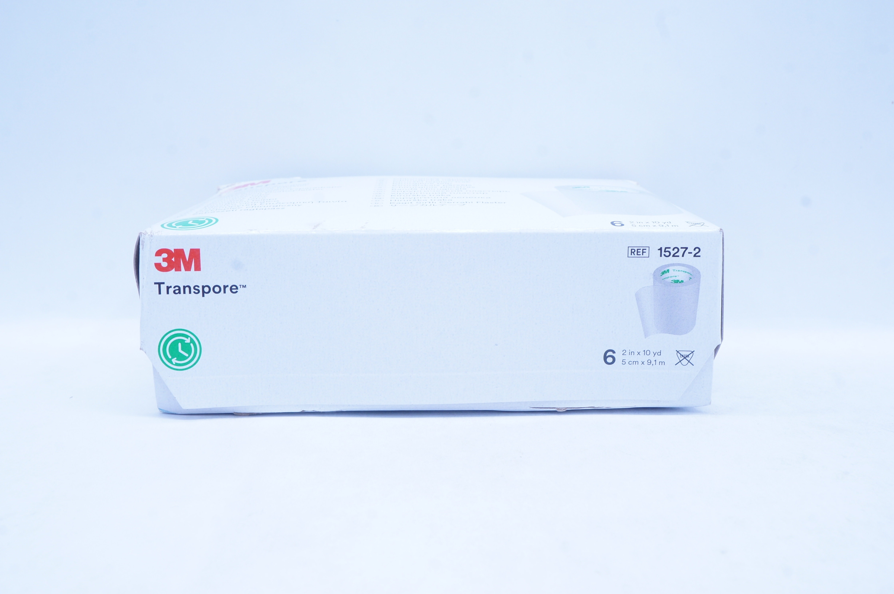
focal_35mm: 40
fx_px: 1005
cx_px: 447
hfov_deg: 48.0
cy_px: 297
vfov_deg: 32.9
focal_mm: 27
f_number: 13
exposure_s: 1/13
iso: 400
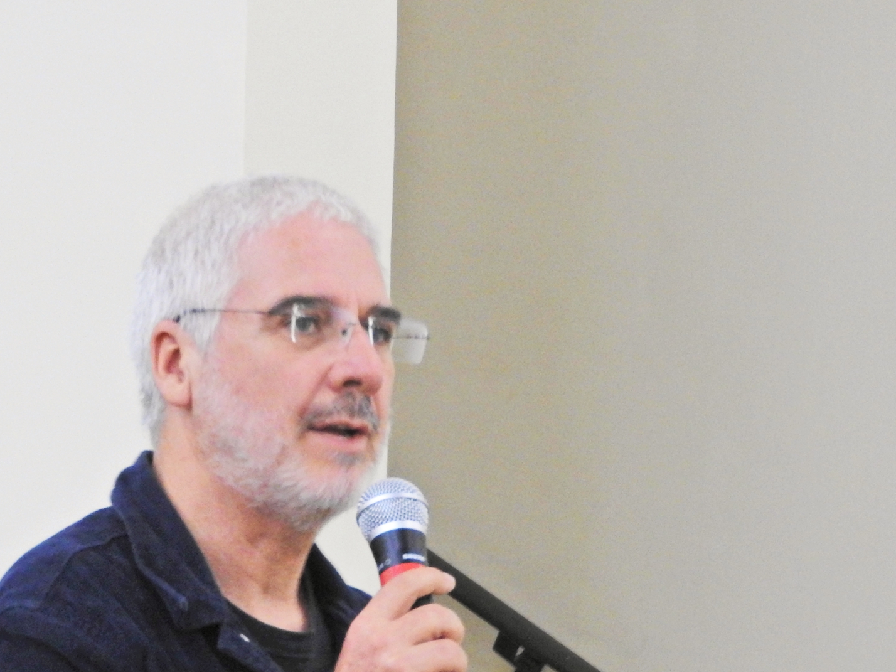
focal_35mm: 364
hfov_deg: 5.4
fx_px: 9422
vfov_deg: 4.1
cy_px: 522
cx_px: 358
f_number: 5.3
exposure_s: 1/10
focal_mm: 39.4
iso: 800
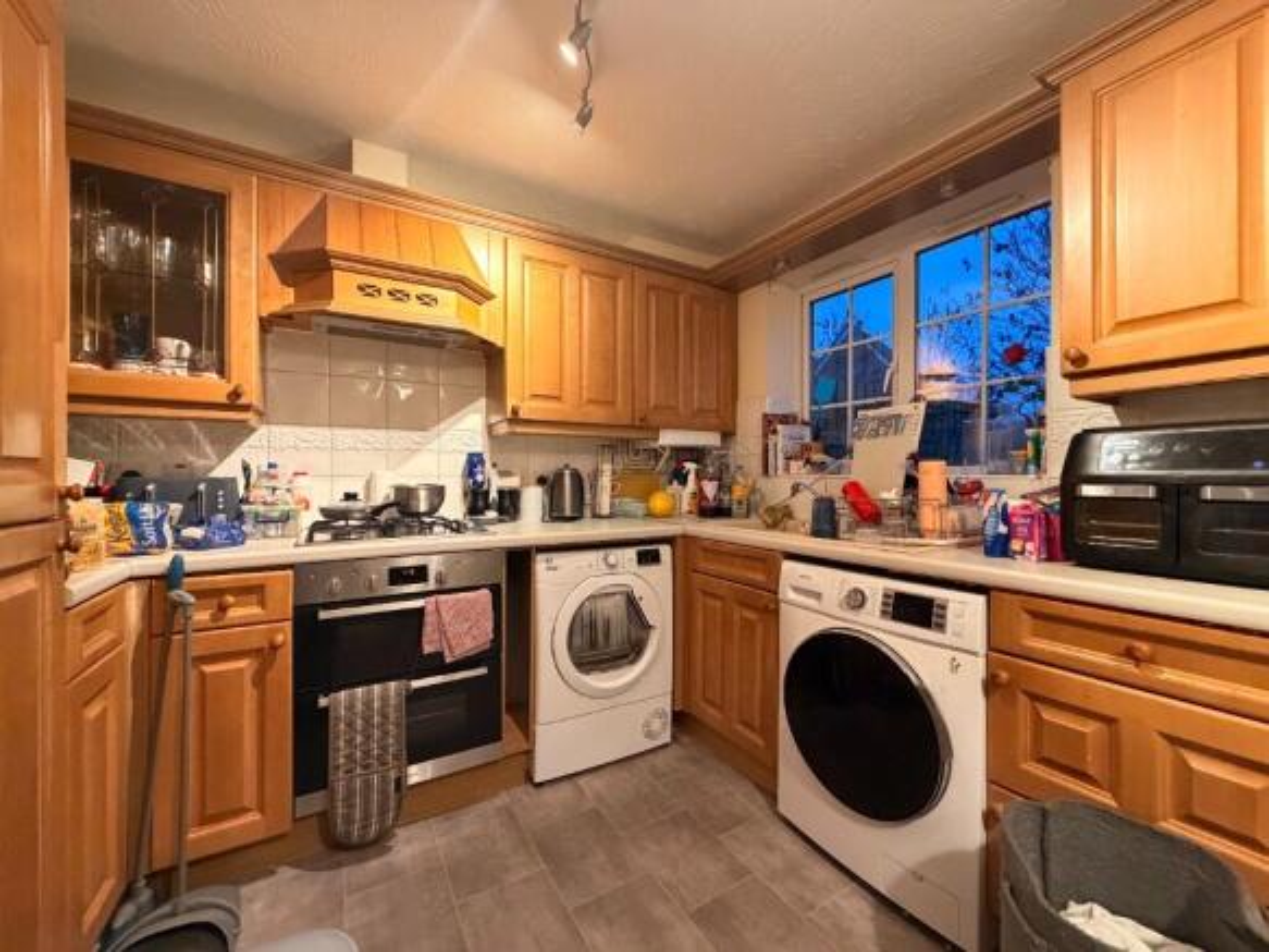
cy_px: 476
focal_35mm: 14
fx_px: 513
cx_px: 634
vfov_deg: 85.7
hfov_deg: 102.1
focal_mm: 2.22
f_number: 2.2
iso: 500
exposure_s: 1/50
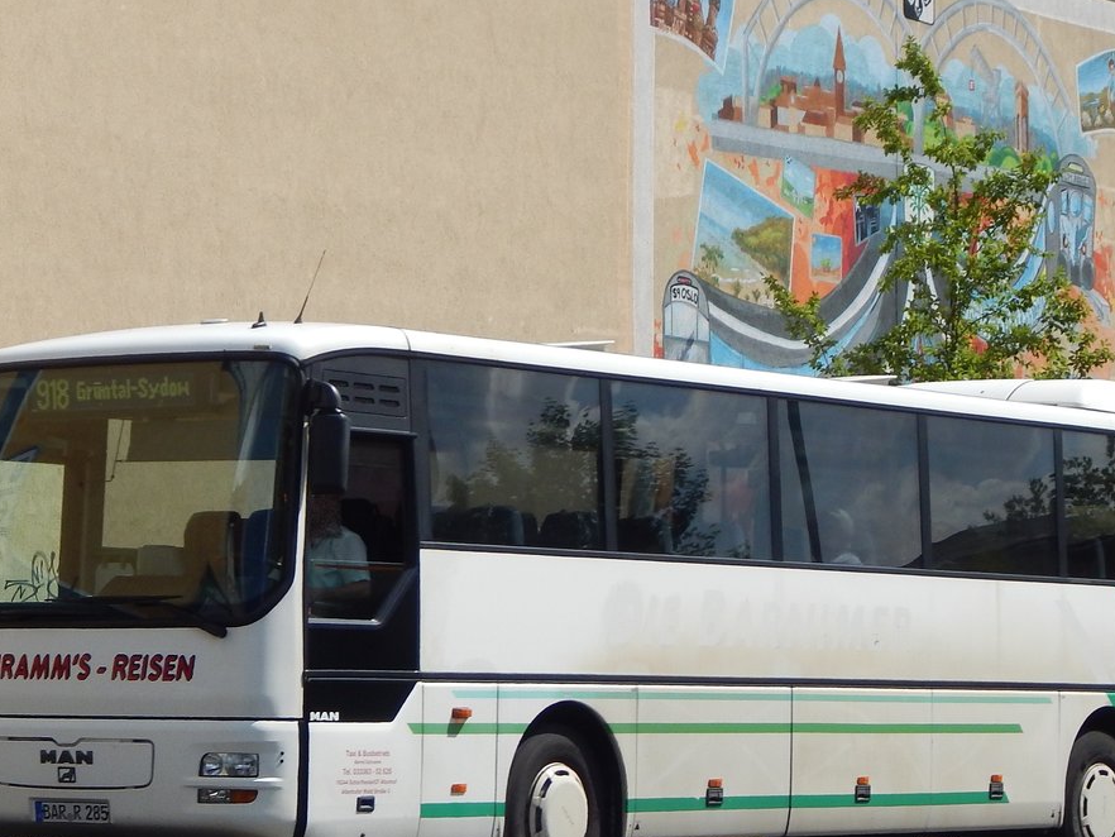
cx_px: 588
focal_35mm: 102
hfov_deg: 19.3
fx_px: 3286
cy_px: 564
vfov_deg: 14.5
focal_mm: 13.5
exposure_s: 1/400
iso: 125
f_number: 8.4
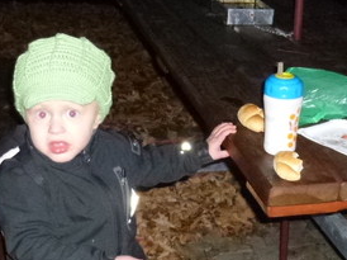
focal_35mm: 73
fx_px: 731
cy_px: 141
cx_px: 234
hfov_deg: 26.5
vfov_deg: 20.1
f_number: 3.1
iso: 400
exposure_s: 1/60
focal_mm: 4.5
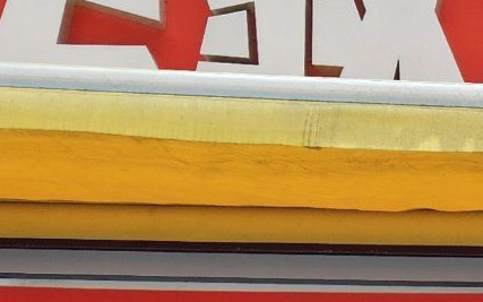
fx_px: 2054
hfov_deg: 12.8
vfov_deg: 8.0
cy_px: 619
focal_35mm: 156
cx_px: 697
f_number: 1.8
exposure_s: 1/400
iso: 50
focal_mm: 5.4
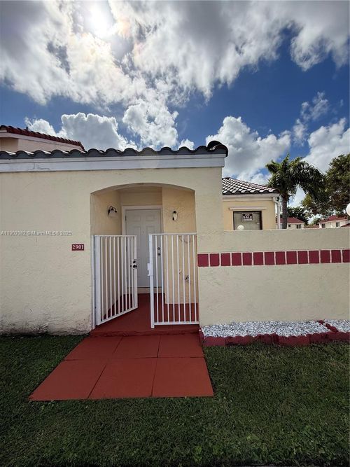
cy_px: 234
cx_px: 175
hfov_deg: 85.7
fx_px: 189
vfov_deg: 102.1
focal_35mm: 14
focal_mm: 2.22
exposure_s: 1/3460
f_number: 2.2
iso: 64
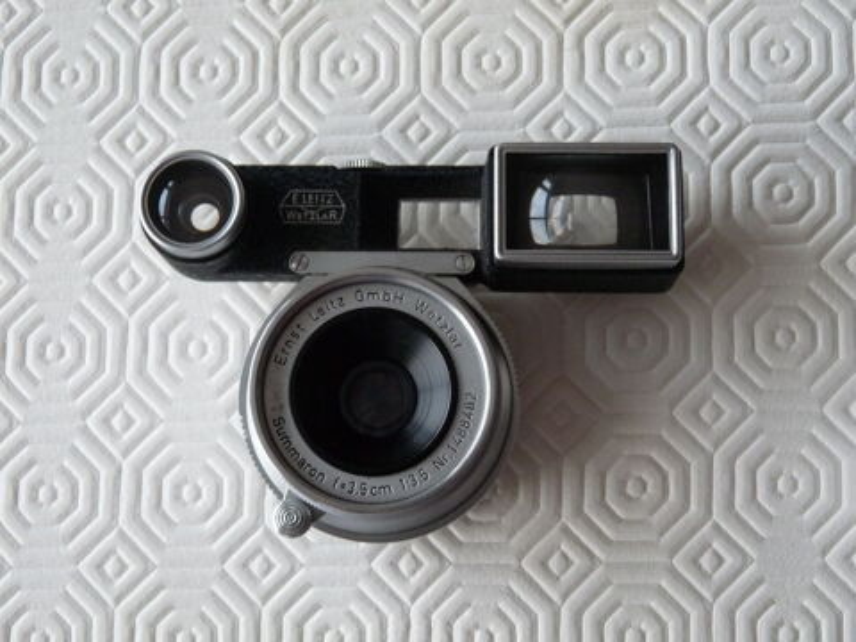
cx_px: 428
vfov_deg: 25.7
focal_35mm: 57
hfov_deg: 33.8
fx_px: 1410
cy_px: 321
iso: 400
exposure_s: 1/25
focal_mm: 10.1
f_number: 3.2
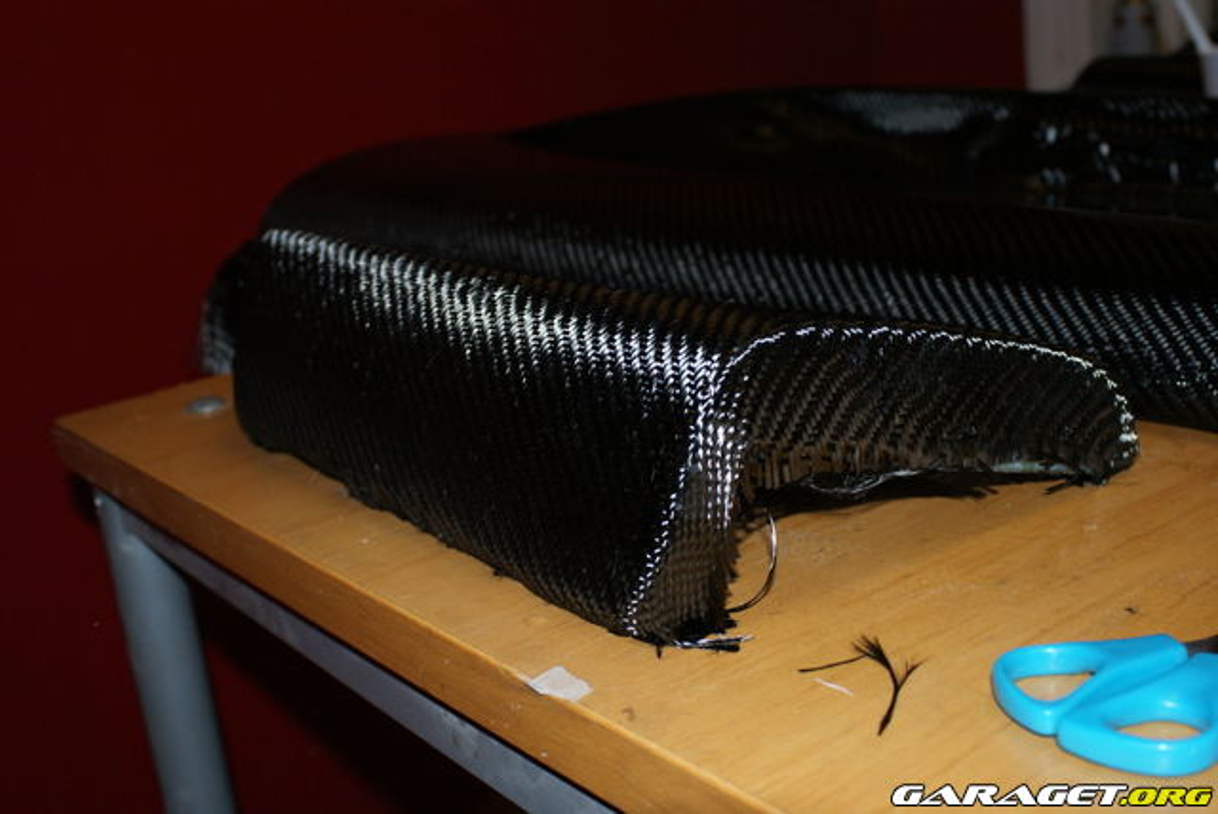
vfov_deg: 32.0
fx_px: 1422
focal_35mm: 42
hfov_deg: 46.4
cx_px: 609
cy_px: 407
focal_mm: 28
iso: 400
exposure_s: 1/60
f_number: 5.6
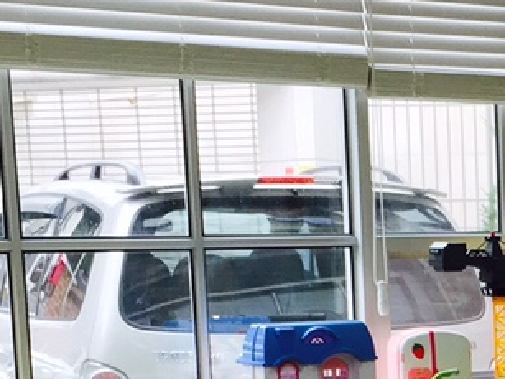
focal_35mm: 121
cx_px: 640
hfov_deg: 15.6
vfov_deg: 11.8
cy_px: 542
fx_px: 1765
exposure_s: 1/120
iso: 50
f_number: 2.2
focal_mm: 4.15
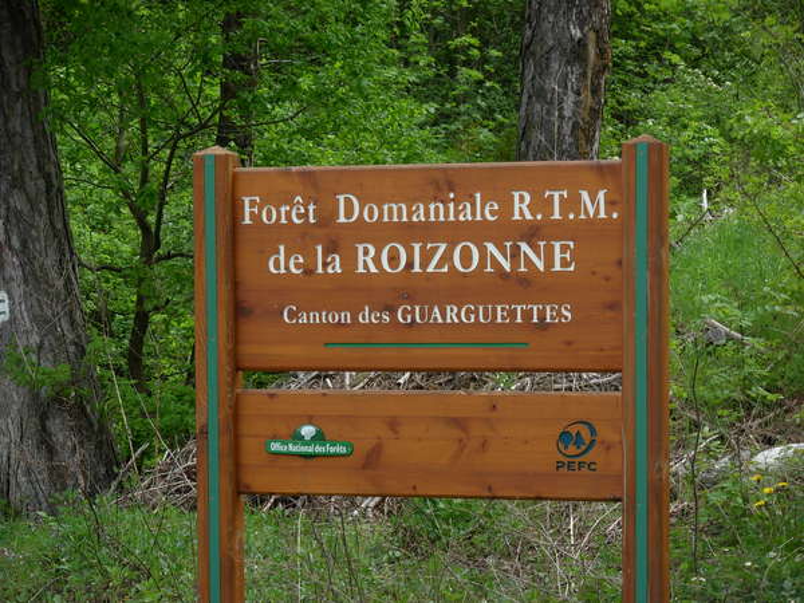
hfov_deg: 18.9
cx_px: 402
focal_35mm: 104
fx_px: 2416
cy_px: 302
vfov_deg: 14.2
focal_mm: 17.2
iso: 79
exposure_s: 1/256
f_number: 4
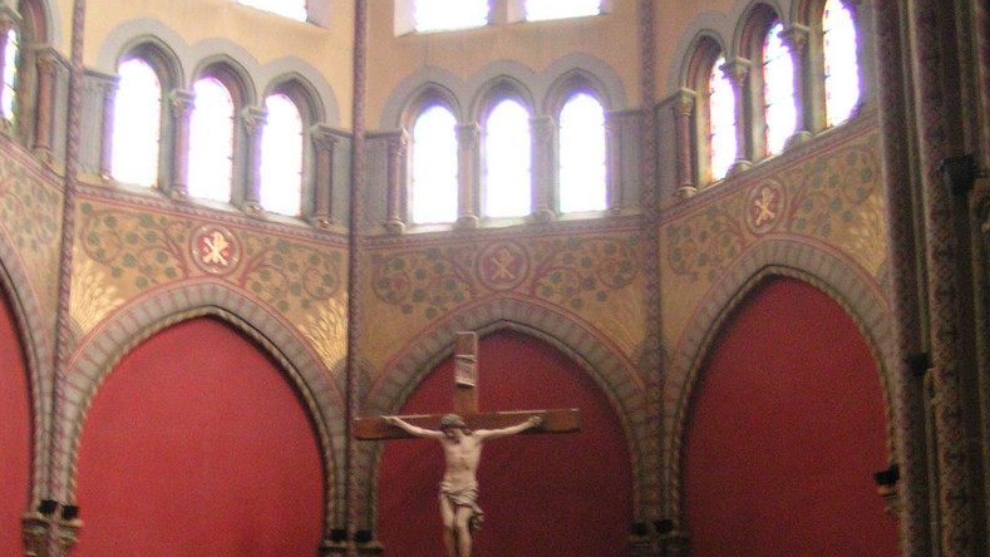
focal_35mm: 56
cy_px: 555
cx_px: 491
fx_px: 1470
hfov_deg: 37.2
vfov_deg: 20.8
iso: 400
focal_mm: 5.8
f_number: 2.8
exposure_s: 1/2
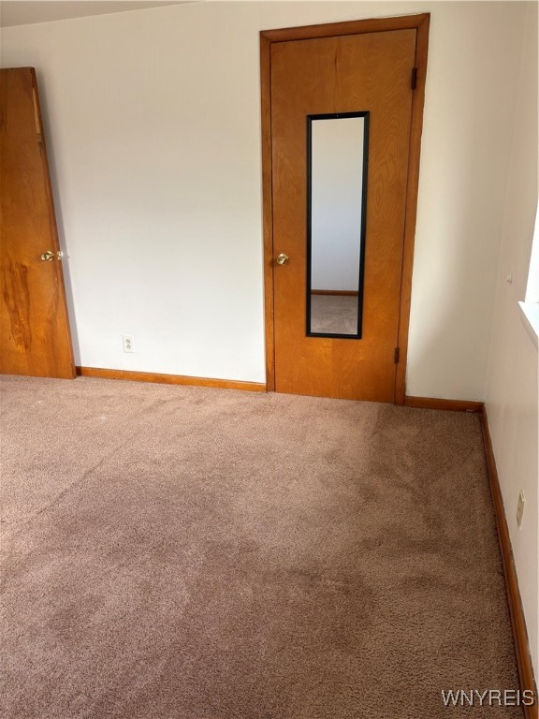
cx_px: 270
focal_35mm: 26
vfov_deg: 67.3
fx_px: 540
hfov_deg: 53.1
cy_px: 360
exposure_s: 1/122
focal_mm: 5.96
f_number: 1.6
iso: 50
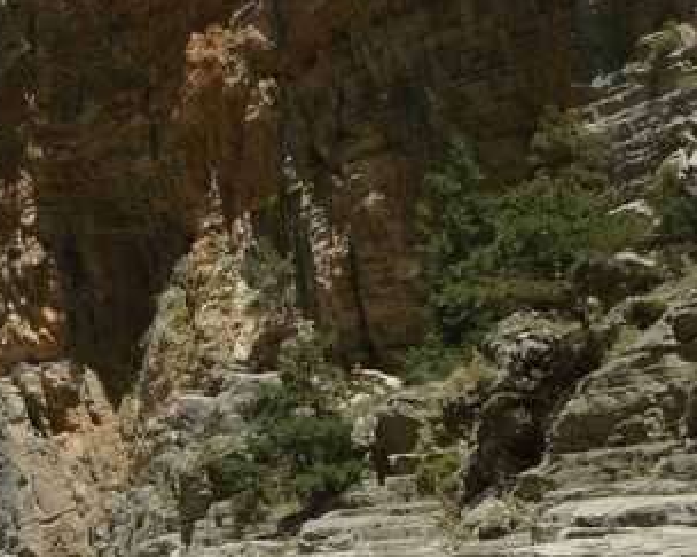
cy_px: 527
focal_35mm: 74
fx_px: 1526
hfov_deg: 25.6
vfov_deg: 20.2
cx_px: 259
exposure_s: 1/400
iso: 100
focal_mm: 6
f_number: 5.6
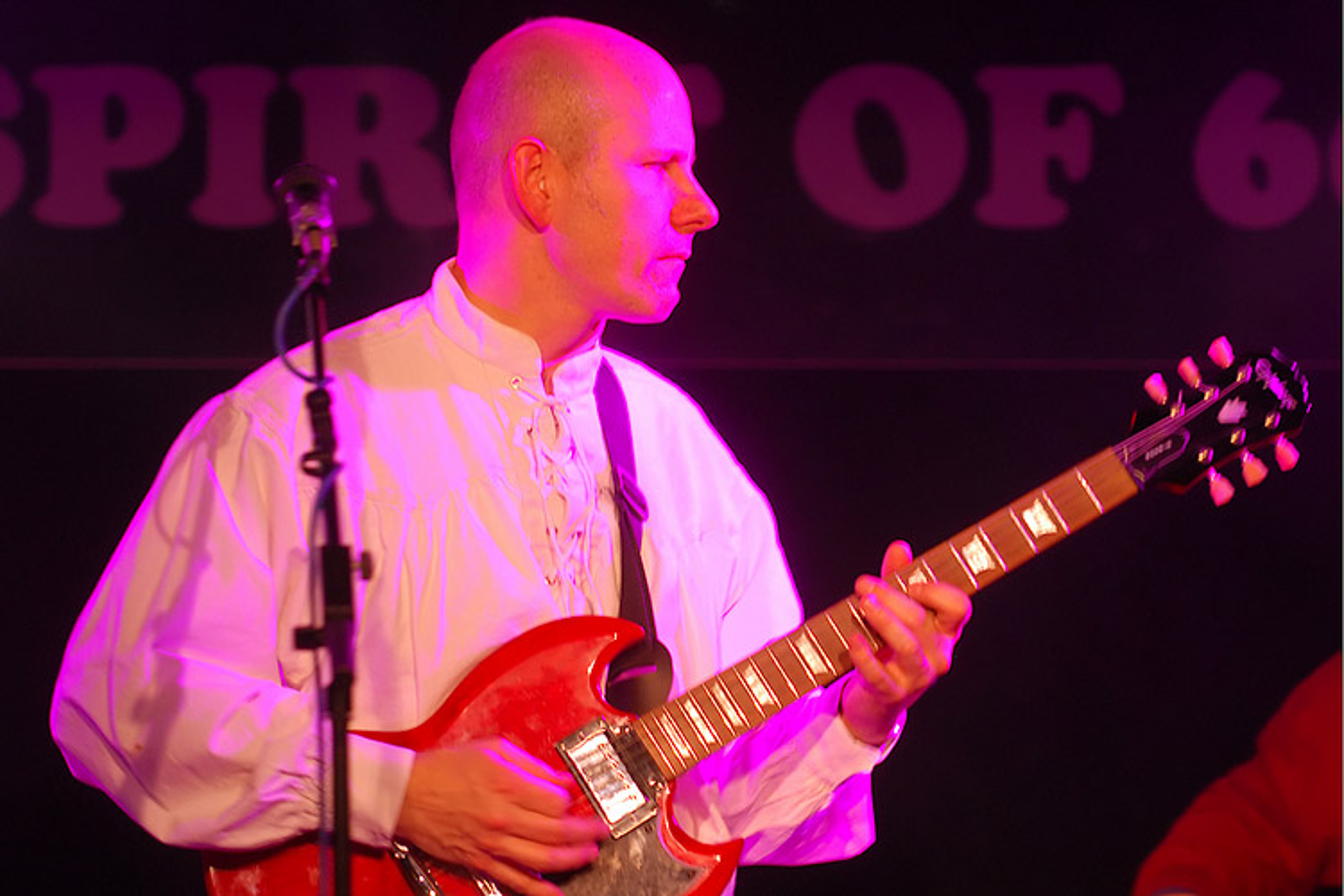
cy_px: 448
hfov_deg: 10.2
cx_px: 672
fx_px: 7559
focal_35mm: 202
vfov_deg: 6.8
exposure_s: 1/40
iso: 500
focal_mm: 135
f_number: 3.2
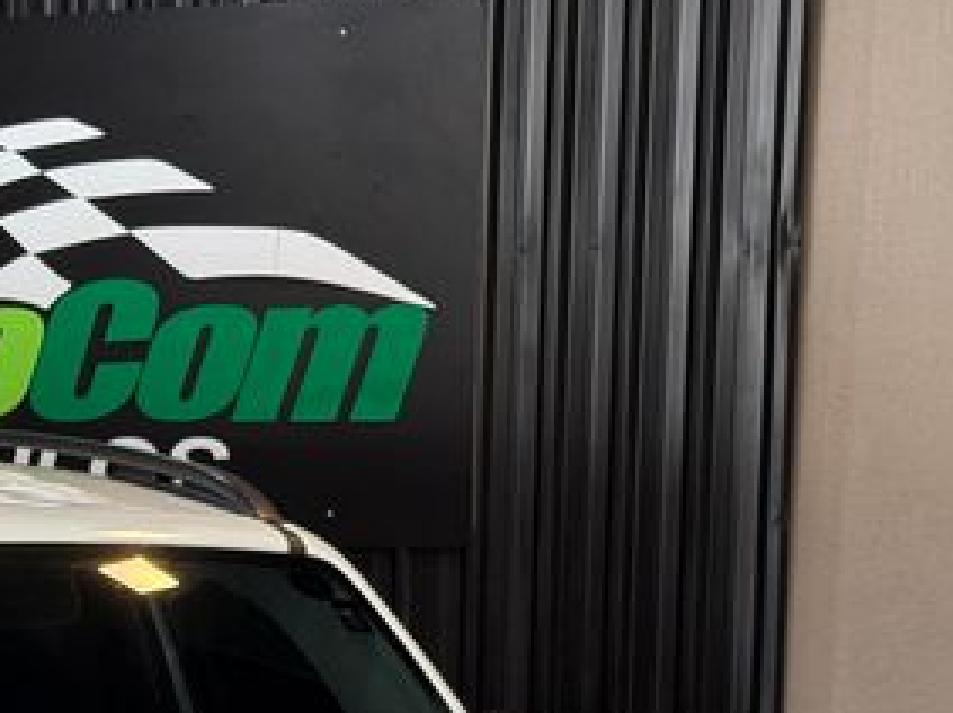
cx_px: 7
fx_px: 3796
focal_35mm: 138
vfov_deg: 10.5
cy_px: 953
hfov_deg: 14.1
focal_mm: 6.76
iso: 100
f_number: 1.78
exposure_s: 1/60
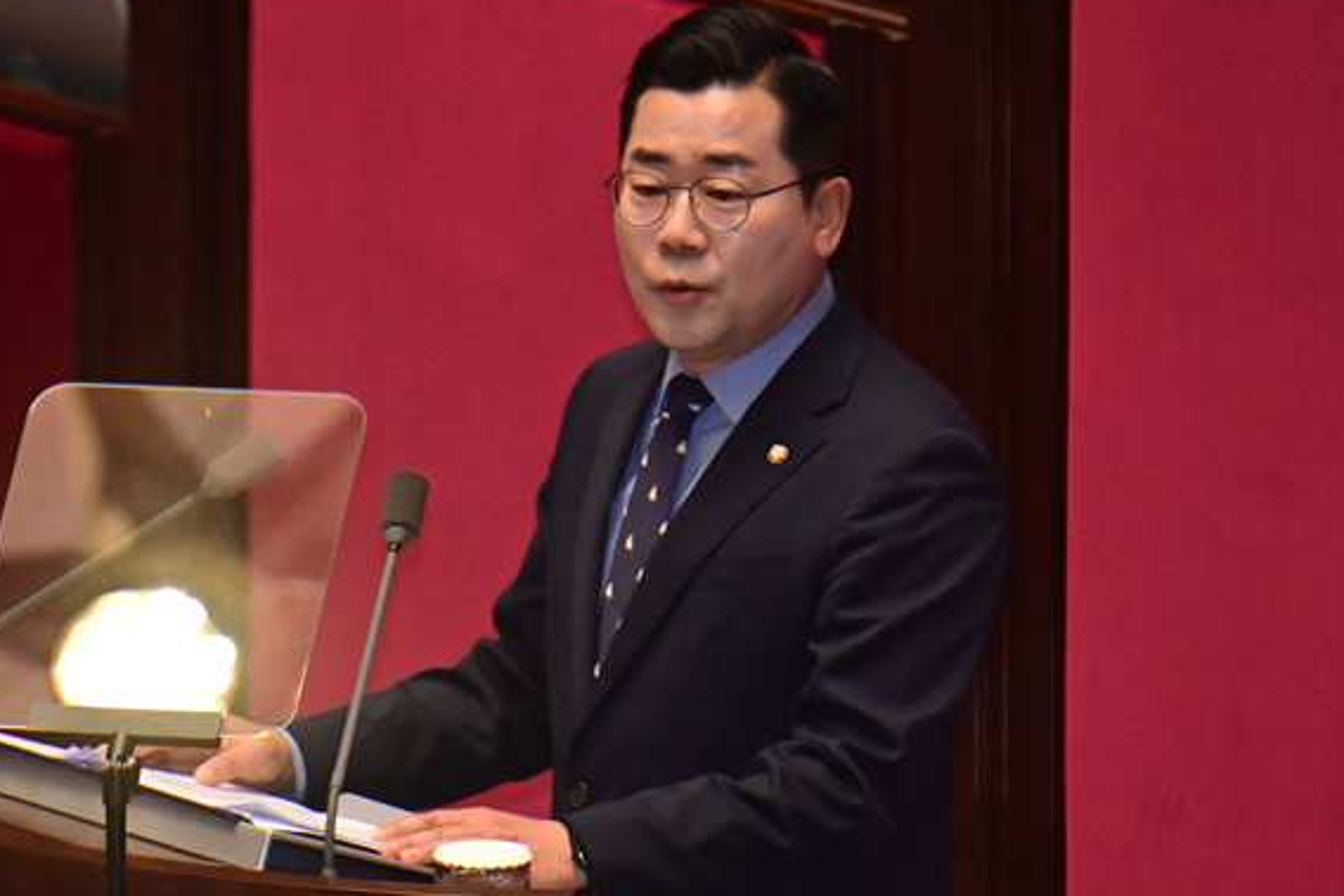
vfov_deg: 2.4
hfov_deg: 3.7
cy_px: 526
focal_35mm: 563
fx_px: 21023
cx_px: 442
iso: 6400
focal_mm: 400
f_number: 7.1
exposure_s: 1/250
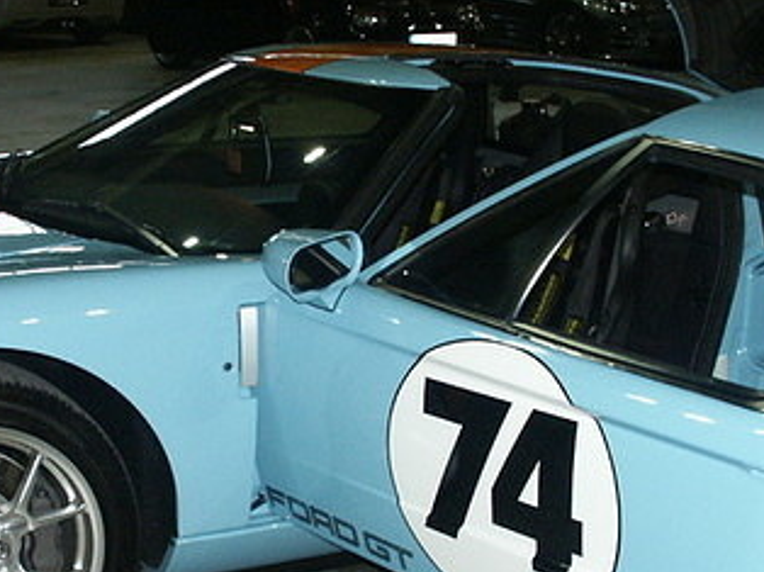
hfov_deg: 26.3
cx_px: 280
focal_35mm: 74
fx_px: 1632
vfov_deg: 19.9
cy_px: 314
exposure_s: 1/45
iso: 200
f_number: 2.8
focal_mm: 7.59
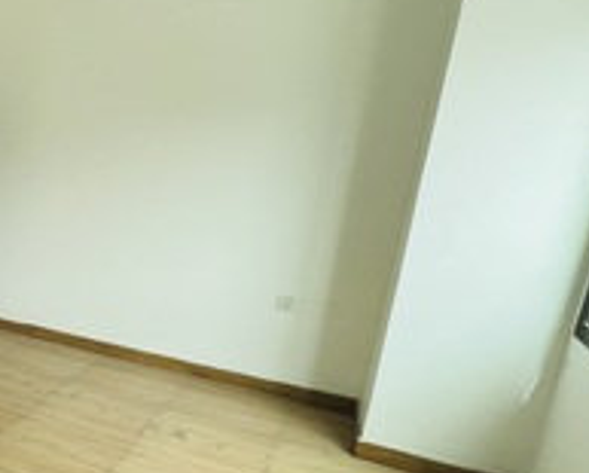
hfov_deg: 46.0
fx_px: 524
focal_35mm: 30
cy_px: 282
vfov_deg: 48.3
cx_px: -38
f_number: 1.8
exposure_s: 1/99
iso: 200
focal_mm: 1.57
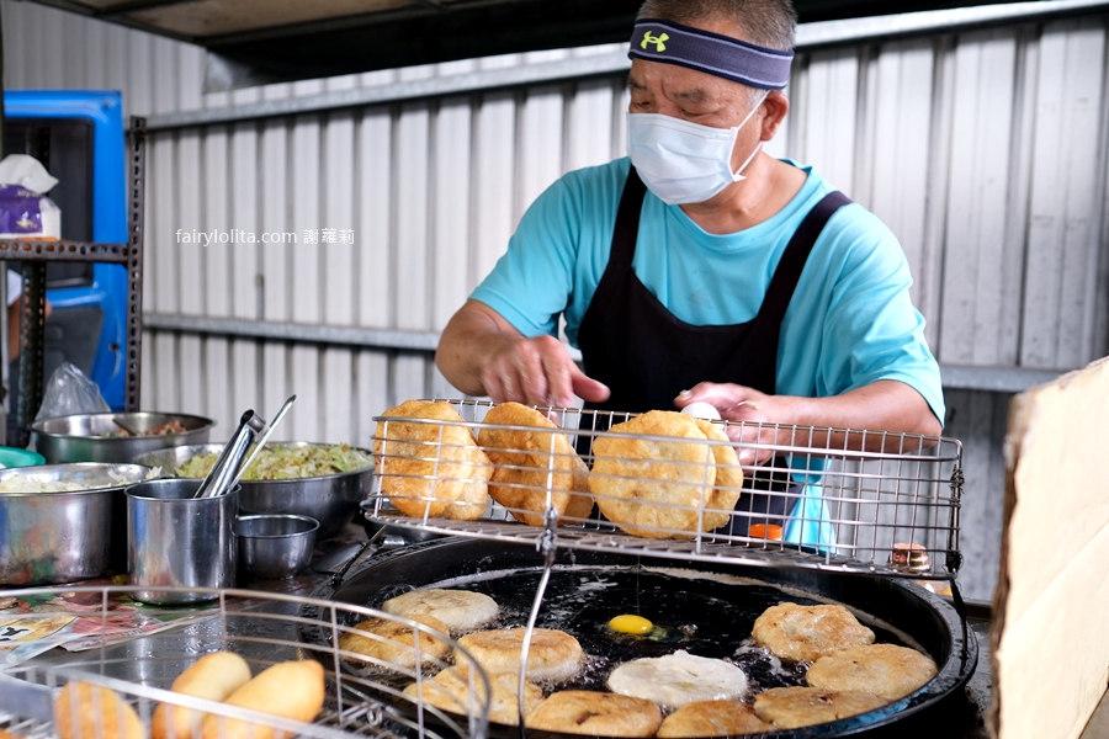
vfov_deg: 37.9
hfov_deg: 54.4
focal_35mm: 35
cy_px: 370
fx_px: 1078
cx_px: 554
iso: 400
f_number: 2.8
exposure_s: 1/210
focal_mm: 23
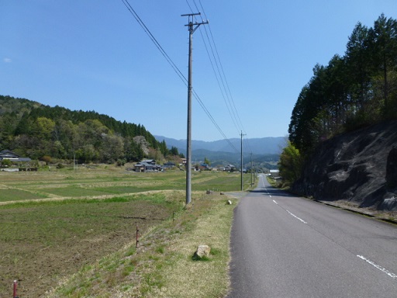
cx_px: 198
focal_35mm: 24
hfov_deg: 71.6
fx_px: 275
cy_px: 149
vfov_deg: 56.8
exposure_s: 1/800
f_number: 4
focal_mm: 4.3
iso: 100
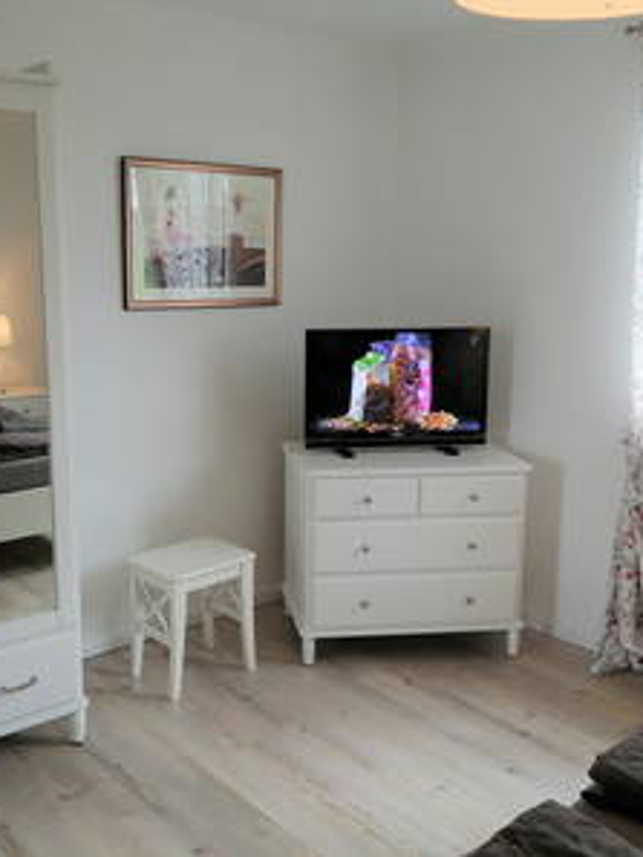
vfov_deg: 52.6
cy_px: 427
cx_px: 260
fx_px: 866
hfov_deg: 40.6
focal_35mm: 35
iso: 80
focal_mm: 3.64
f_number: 1.8
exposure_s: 1/100
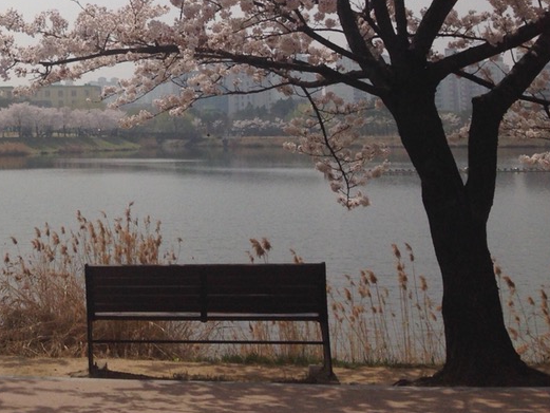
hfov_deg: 25.6
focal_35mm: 72
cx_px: -4
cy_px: 13
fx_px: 1144
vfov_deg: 19.9
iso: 50
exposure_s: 1/4525
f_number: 2.4
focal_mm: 4.12
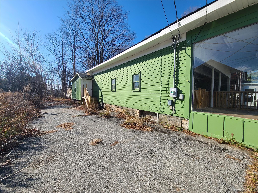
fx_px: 97
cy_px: 96
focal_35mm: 13
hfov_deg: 106.2
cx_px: 129
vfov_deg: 89.9
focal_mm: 2.2
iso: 50
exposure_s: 1/1391
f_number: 2.2
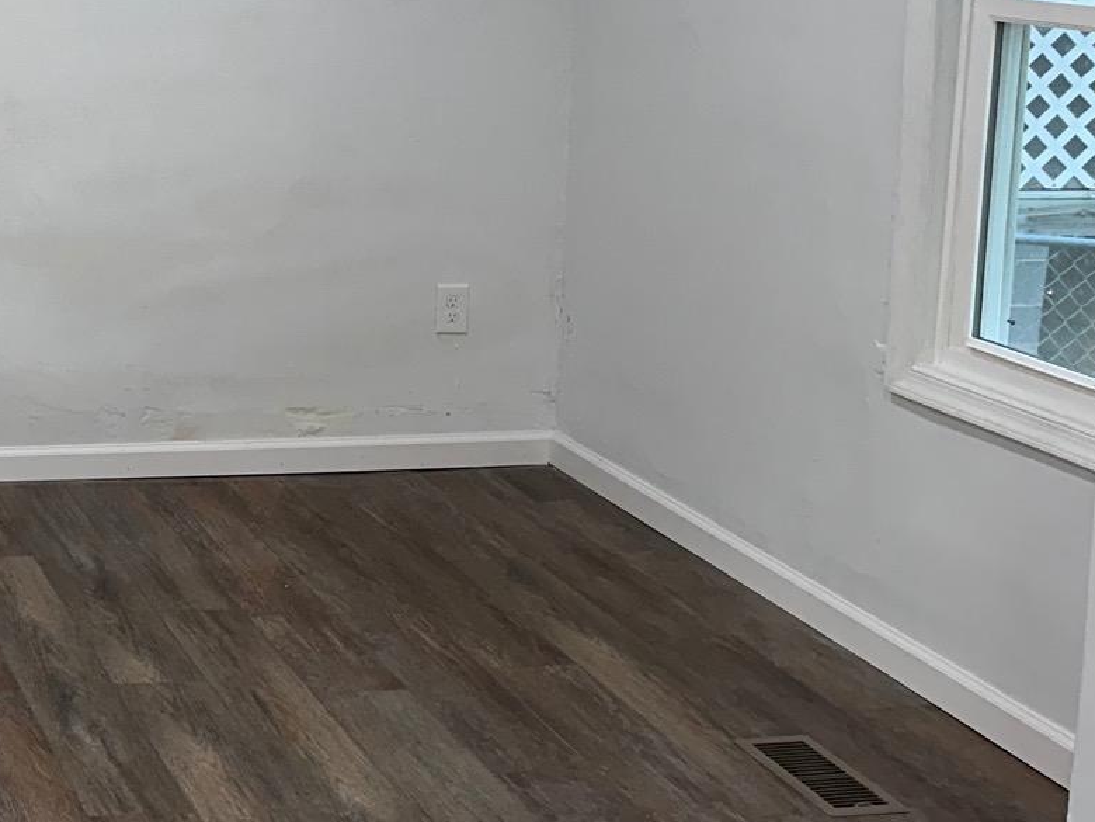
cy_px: 103
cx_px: -277
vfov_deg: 22.8
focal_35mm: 63
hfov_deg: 26.6
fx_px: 1993
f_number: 1.78
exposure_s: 1/120
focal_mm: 6.86
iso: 100
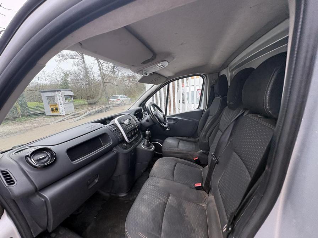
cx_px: 159
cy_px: 119
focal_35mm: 14
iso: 80
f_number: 2.2
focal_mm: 2.22
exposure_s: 1/99
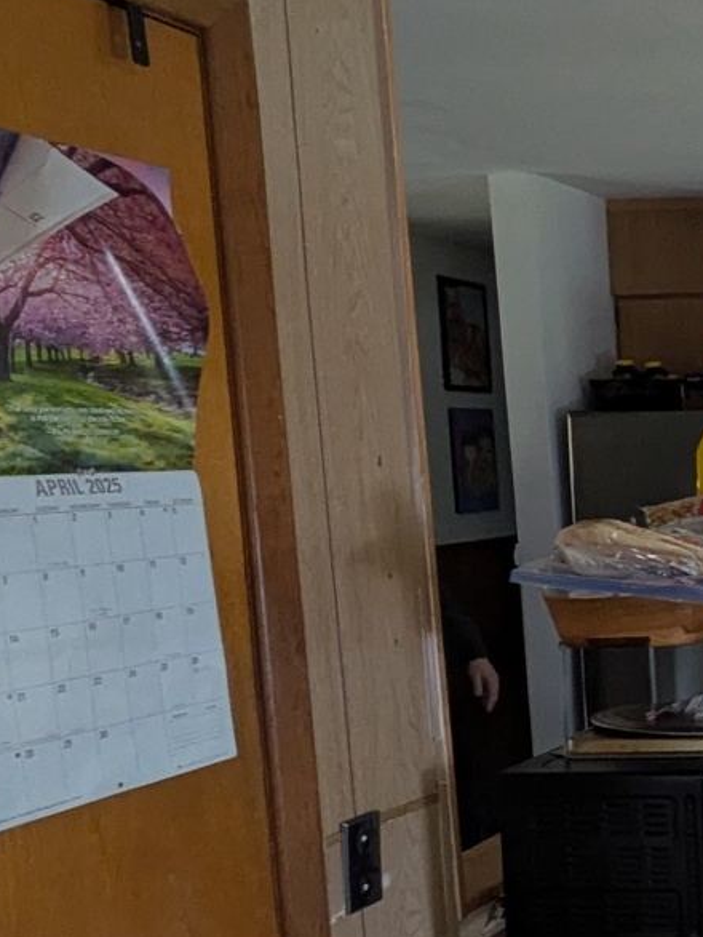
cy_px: 576
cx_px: 1264
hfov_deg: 19.7
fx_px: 1488
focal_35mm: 55
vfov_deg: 34.8
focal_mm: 1.83
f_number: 2.2
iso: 66
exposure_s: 1/120
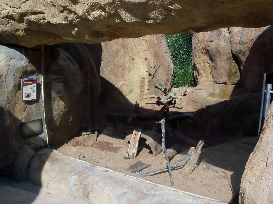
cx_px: 136
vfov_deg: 40.7
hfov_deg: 52.6
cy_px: 102
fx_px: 276
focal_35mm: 35
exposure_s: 1/400
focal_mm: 6.3
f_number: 5.5
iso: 80
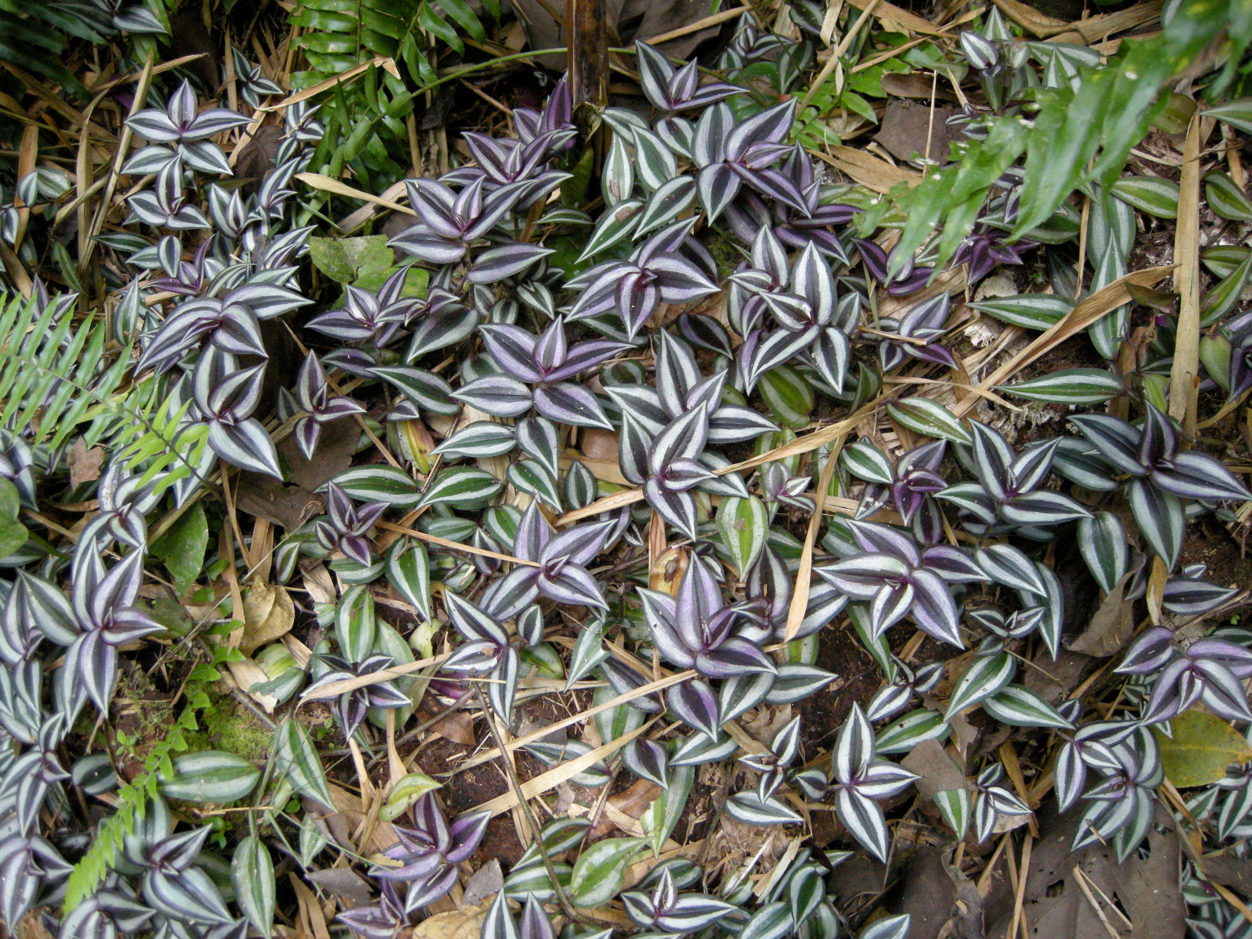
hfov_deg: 52.6
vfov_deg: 40.7
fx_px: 1266
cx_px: 626
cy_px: 470
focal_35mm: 35
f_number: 2.7
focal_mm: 7.5
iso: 267
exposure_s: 1/51
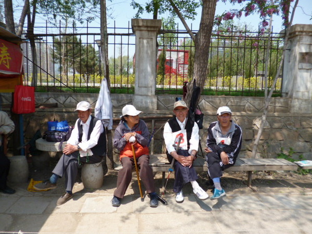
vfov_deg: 56.8
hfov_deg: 71.6
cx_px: 156
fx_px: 216
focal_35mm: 24
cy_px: 117
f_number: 2.5
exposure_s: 1/800
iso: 100
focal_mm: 4.3
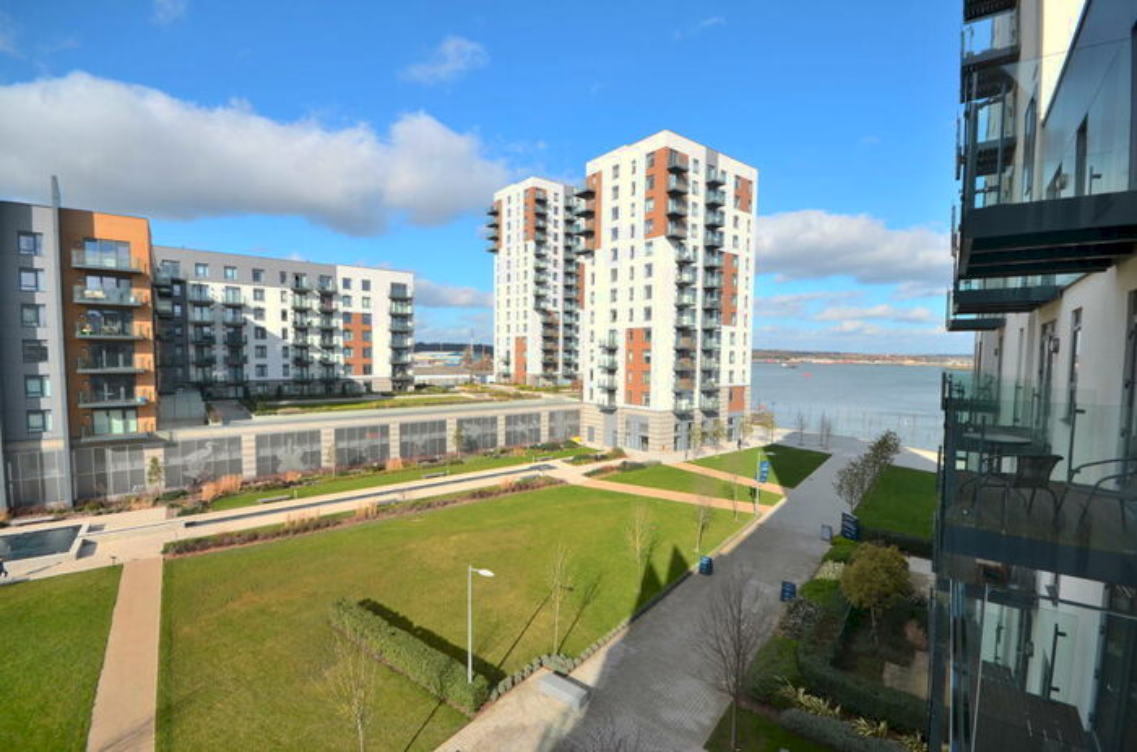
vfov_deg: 77.0
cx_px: 568
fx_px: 473
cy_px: 376
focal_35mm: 15
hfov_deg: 100.5
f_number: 9
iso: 100
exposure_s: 1/320
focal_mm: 10
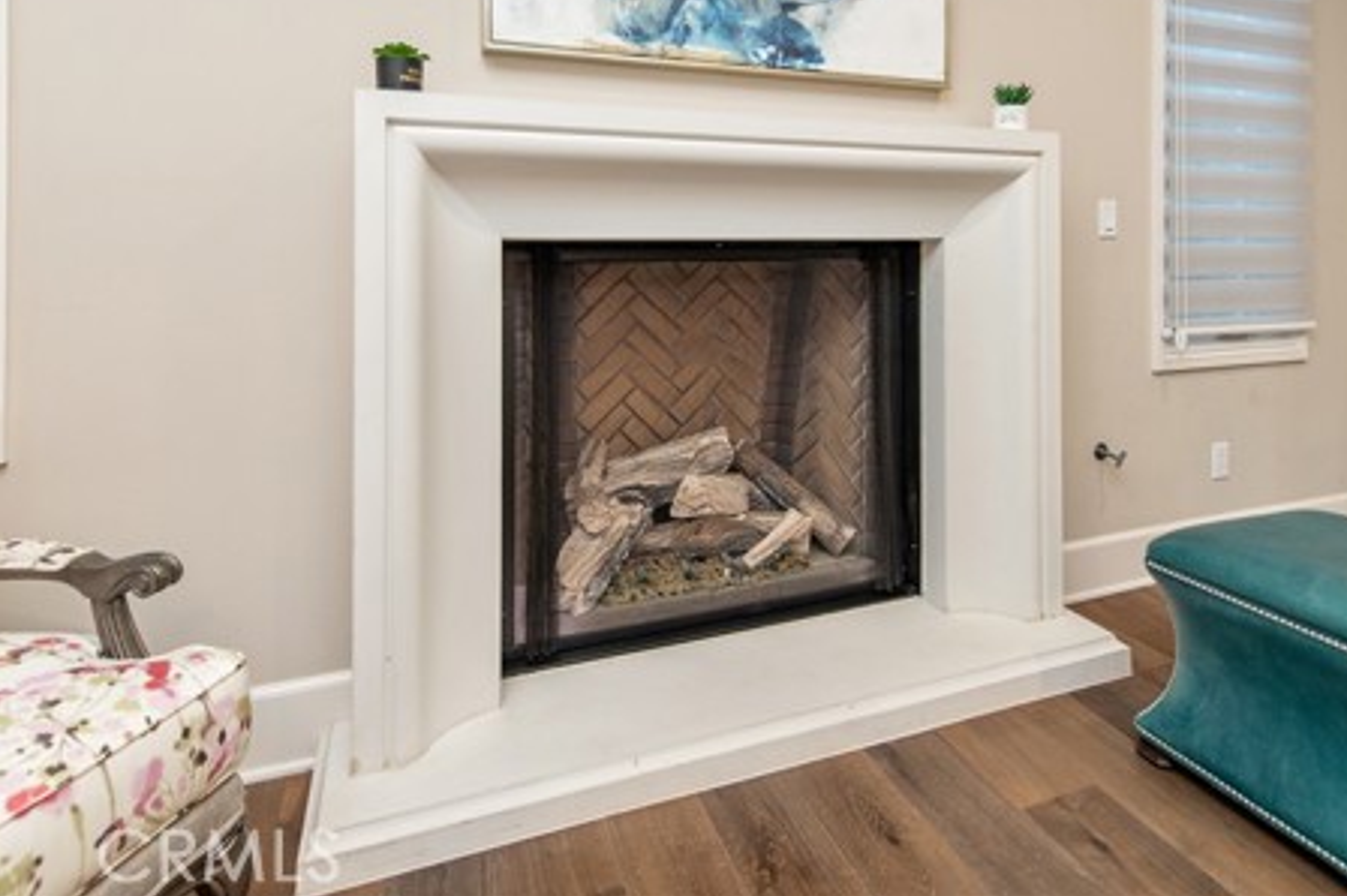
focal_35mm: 20
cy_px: 259
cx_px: 695
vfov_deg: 59.5
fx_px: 748
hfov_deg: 84.0
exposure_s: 1/60
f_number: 4
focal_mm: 14
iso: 1100
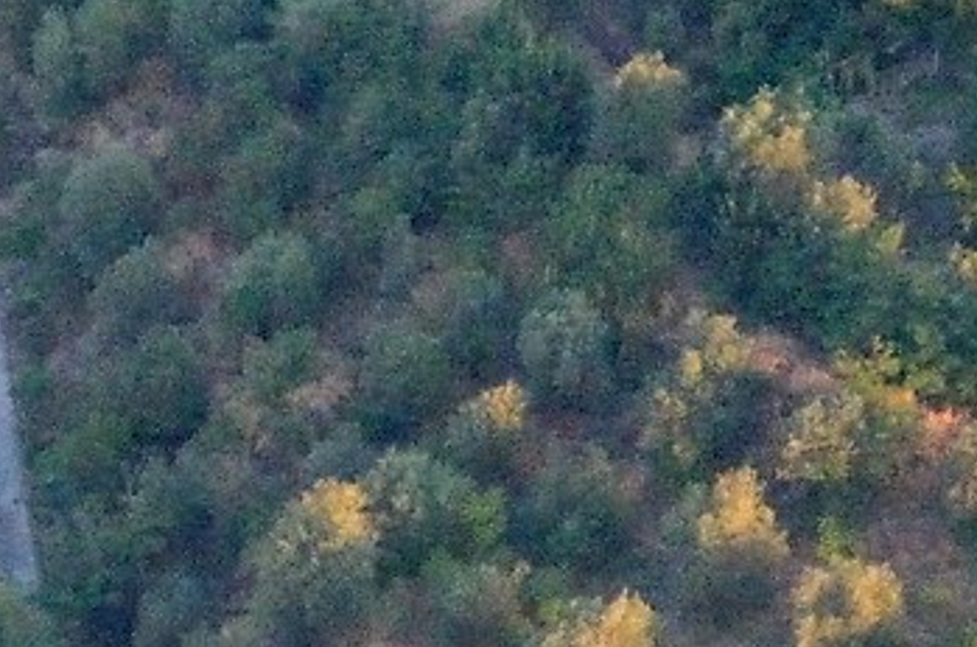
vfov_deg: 1.4
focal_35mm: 948
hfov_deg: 2.2
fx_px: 25669
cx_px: 1954
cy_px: -710
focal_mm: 92
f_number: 8
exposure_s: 1/1000
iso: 3200
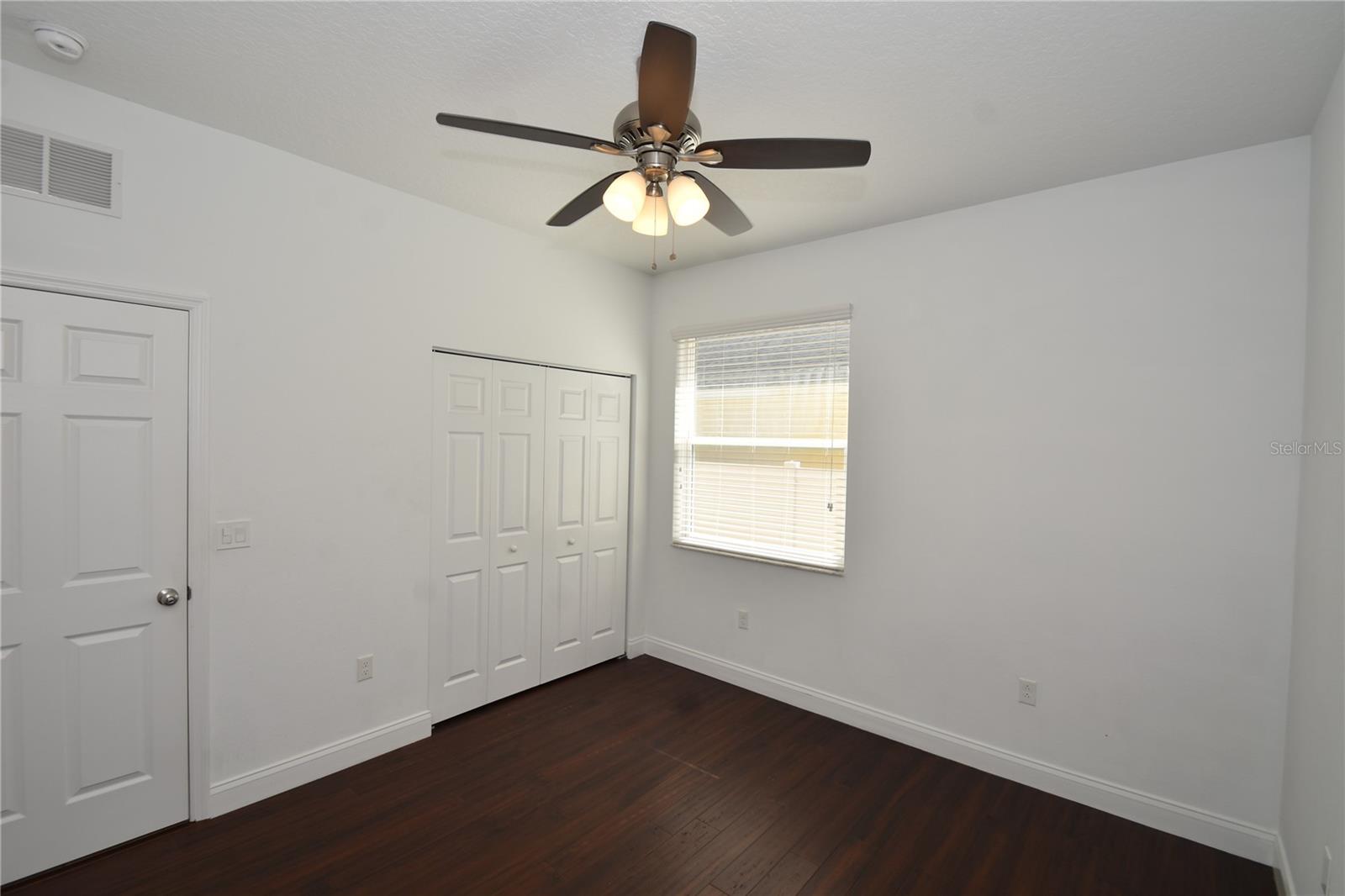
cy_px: 448
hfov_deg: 100.4
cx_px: 672
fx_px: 560
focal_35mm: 15
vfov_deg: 77.3
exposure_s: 1/125
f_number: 5.6
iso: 100
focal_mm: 10
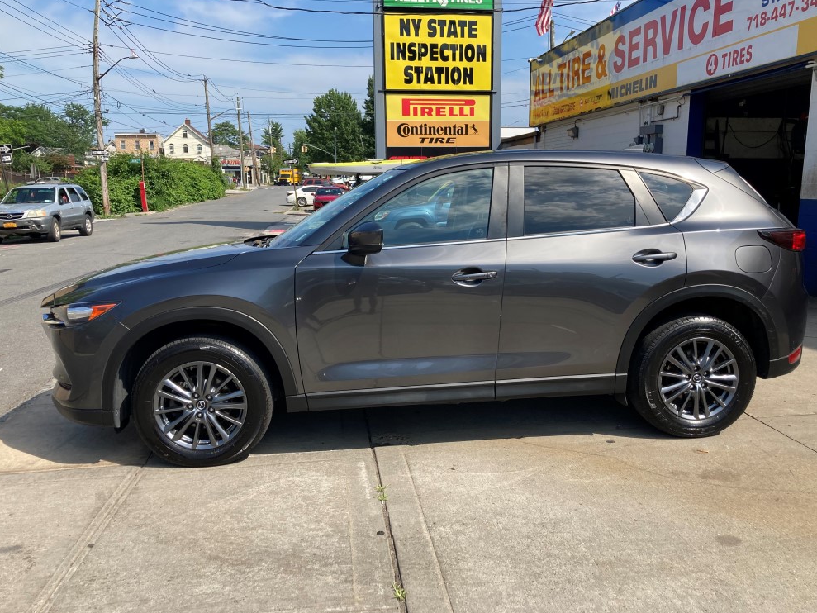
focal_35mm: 29
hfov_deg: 61.6
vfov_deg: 48.2
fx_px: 685
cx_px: 418
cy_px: 308
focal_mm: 3.99
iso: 20
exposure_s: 1/1499
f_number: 1.8
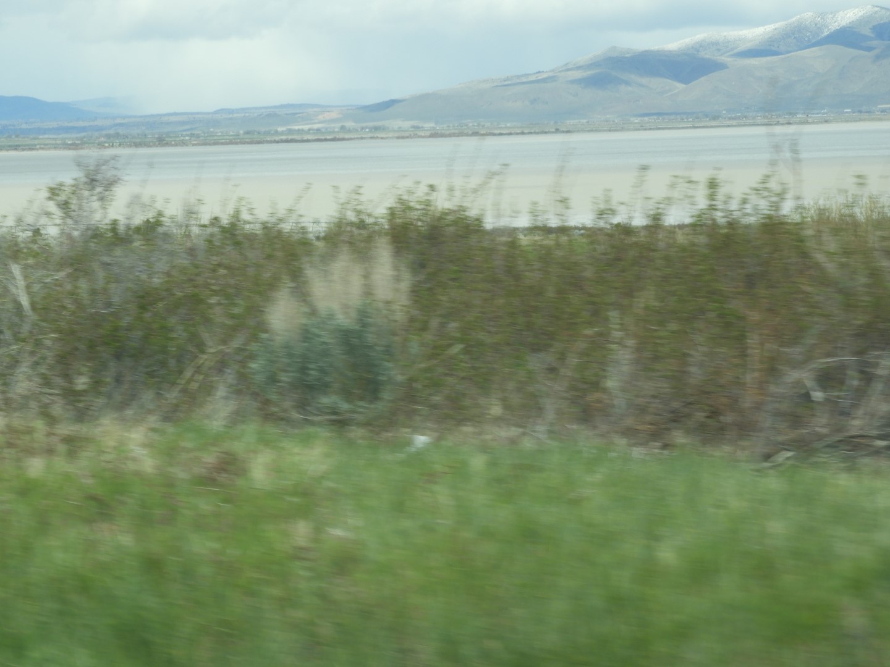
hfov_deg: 11.6
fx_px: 4371
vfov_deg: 8.7
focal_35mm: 170
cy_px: 334
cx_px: 445
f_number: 5.2
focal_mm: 30.5
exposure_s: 1/400
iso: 100
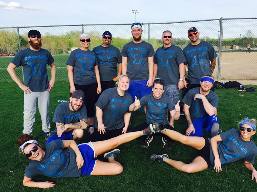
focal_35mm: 30
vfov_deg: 46.8
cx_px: 127
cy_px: 94
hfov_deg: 60.0
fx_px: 223
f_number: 2.2
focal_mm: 4.15
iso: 32
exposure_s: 1/964
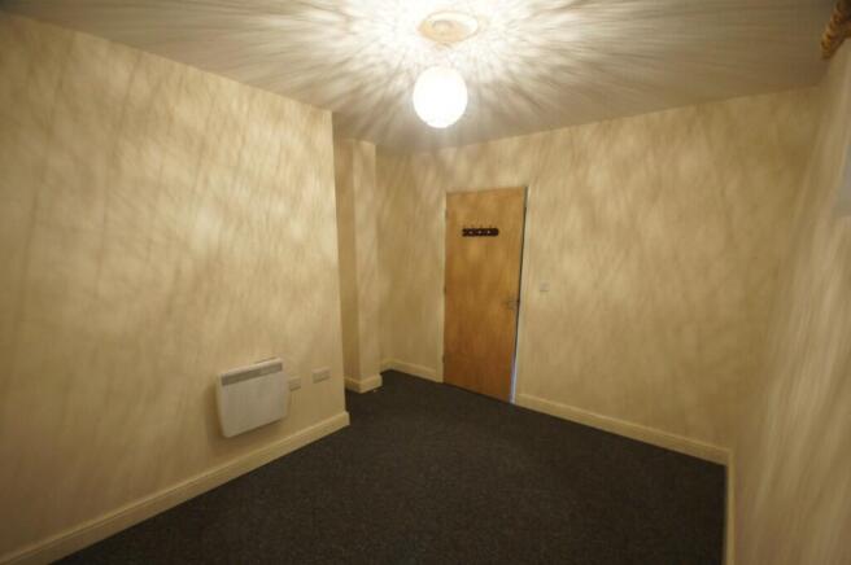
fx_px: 354
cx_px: 426
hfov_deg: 100.4
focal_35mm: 15
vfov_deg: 77.2
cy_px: 282
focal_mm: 10
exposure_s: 1/15
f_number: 4
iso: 1600
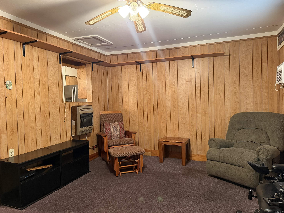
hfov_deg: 71.6
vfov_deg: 56.8
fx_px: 197
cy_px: 106
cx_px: 142
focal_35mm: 24
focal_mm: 6.76
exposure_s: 1/60
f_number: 1.78
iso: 800
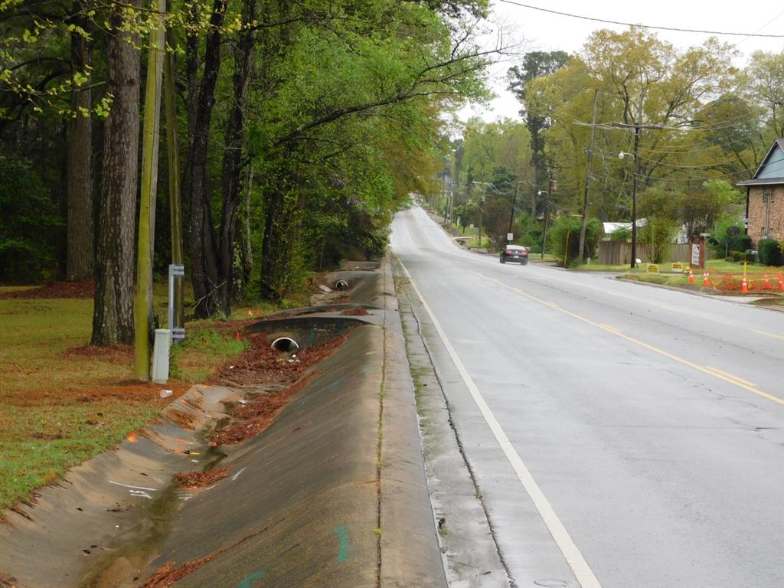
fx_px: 1812
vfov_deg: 18.4
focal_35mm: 80
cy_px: 294
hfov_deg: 24.4
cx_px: 392
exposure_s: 1/80
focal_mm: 14.2
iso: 125
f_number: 4.4
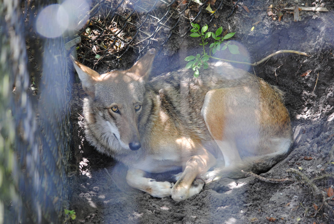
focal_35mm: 158
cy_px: 112
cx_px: 167
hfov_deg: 13.0
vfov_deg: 8.7
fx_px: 1463
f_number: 4.8
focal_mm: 105
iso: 400
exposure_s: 1/100
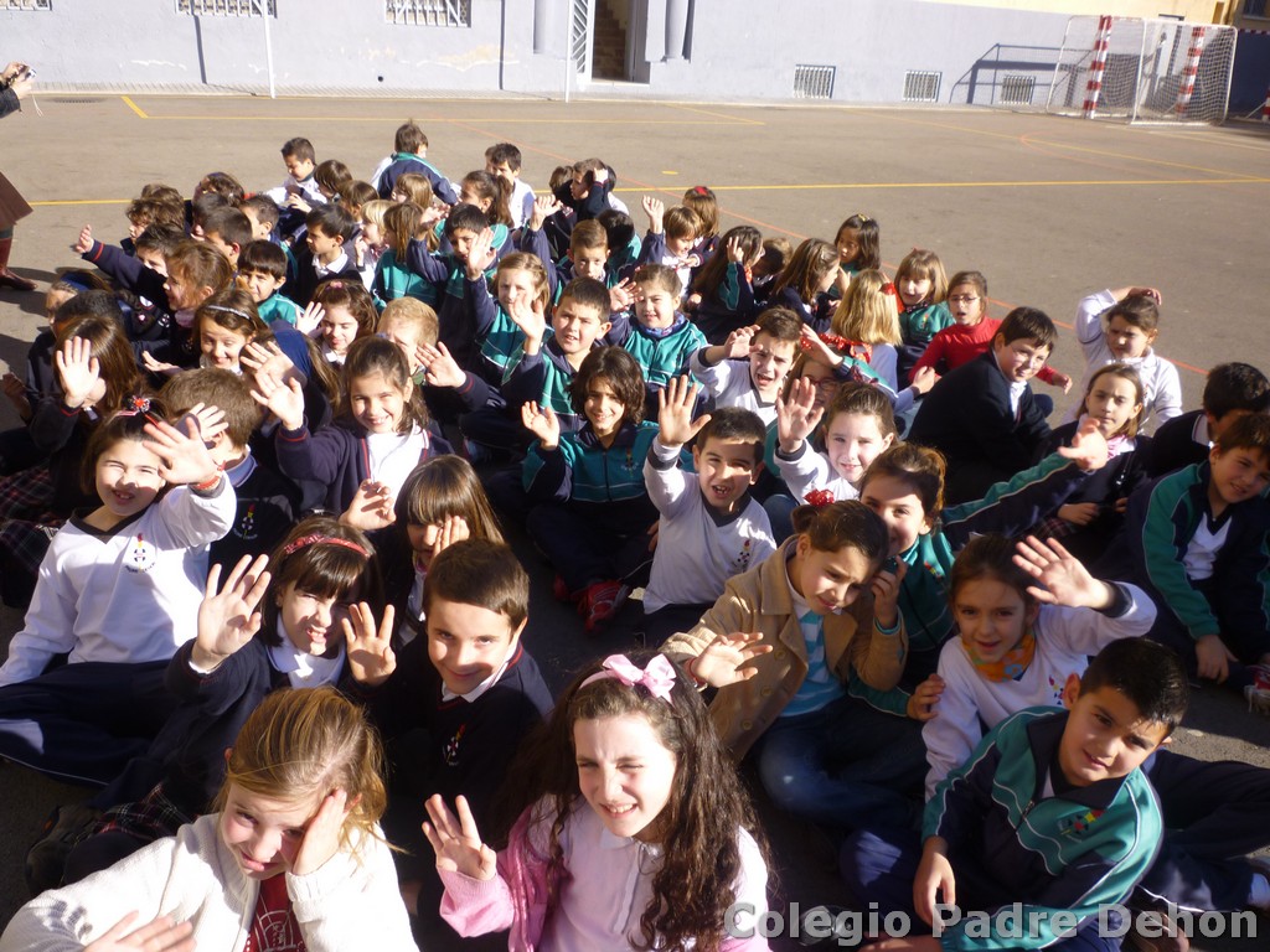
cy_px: 476
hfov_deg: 61.7
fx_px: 1064
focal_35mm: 29
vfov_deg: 48.2
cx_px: 635
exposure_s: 1/500
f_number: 3.3
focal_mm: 5.2
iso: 80
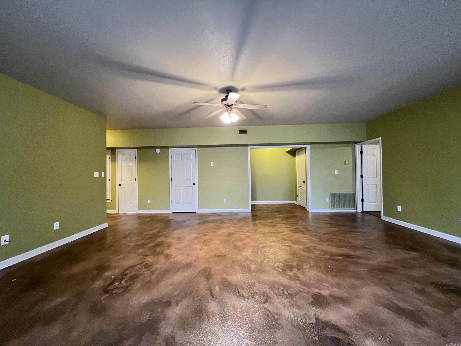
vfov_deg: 89.9
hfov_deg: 106.2
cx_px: 230
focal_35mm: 13
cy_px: 173
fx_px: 173
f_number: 1.8
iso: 800
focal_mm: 1.57
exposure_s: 1/40
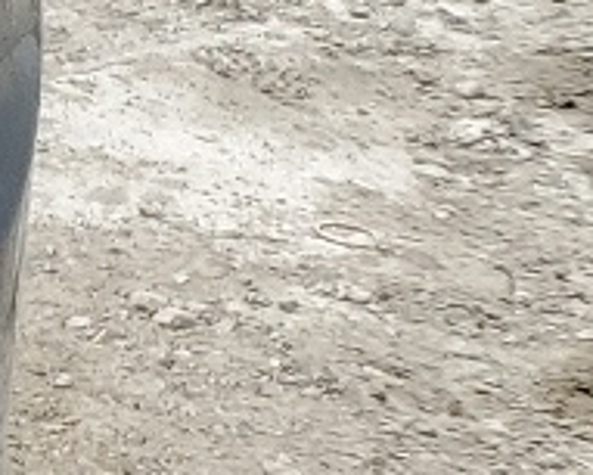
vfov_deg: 7.2
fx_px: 3740
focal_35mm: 213
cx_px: -1832
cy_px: -205
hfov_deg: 6.9
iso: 50
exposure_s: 1/3333
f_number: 1.5
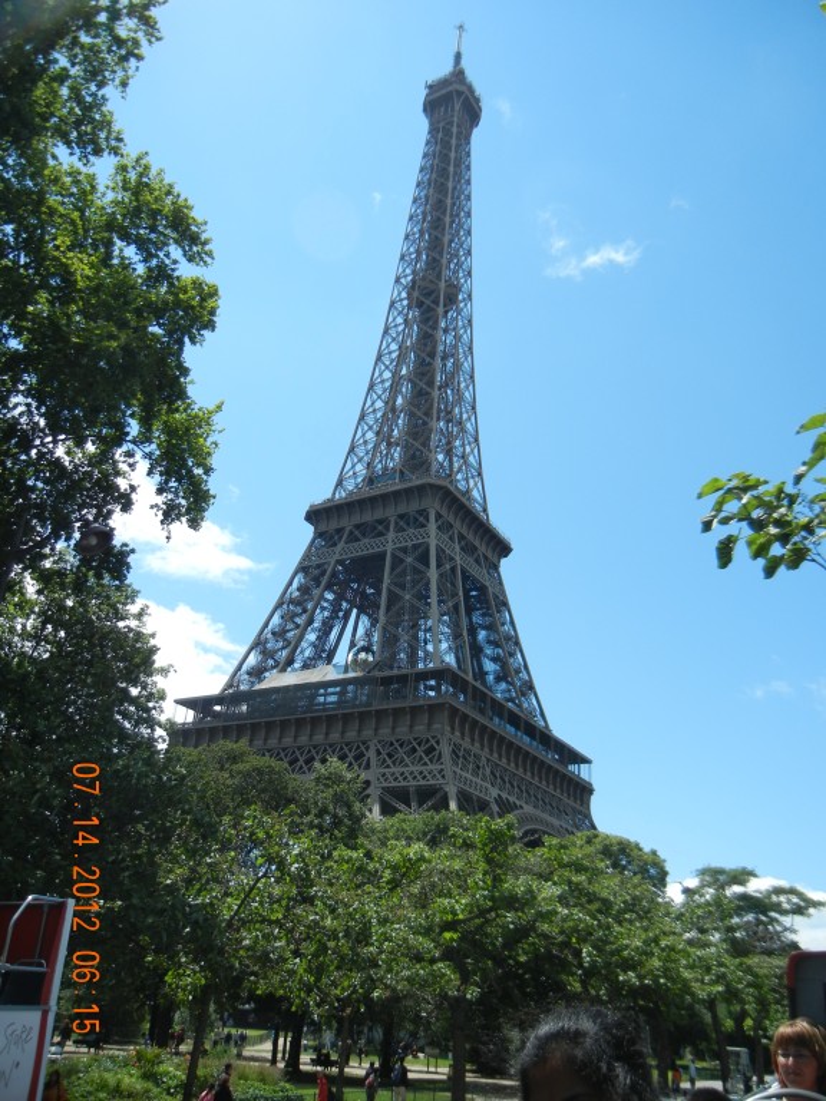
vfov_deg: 60.0
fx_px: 954
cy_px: 550
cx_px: 413
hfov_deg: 46.8
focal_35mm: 30
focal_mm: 5.4
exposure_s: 1/367
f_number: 7
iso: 160
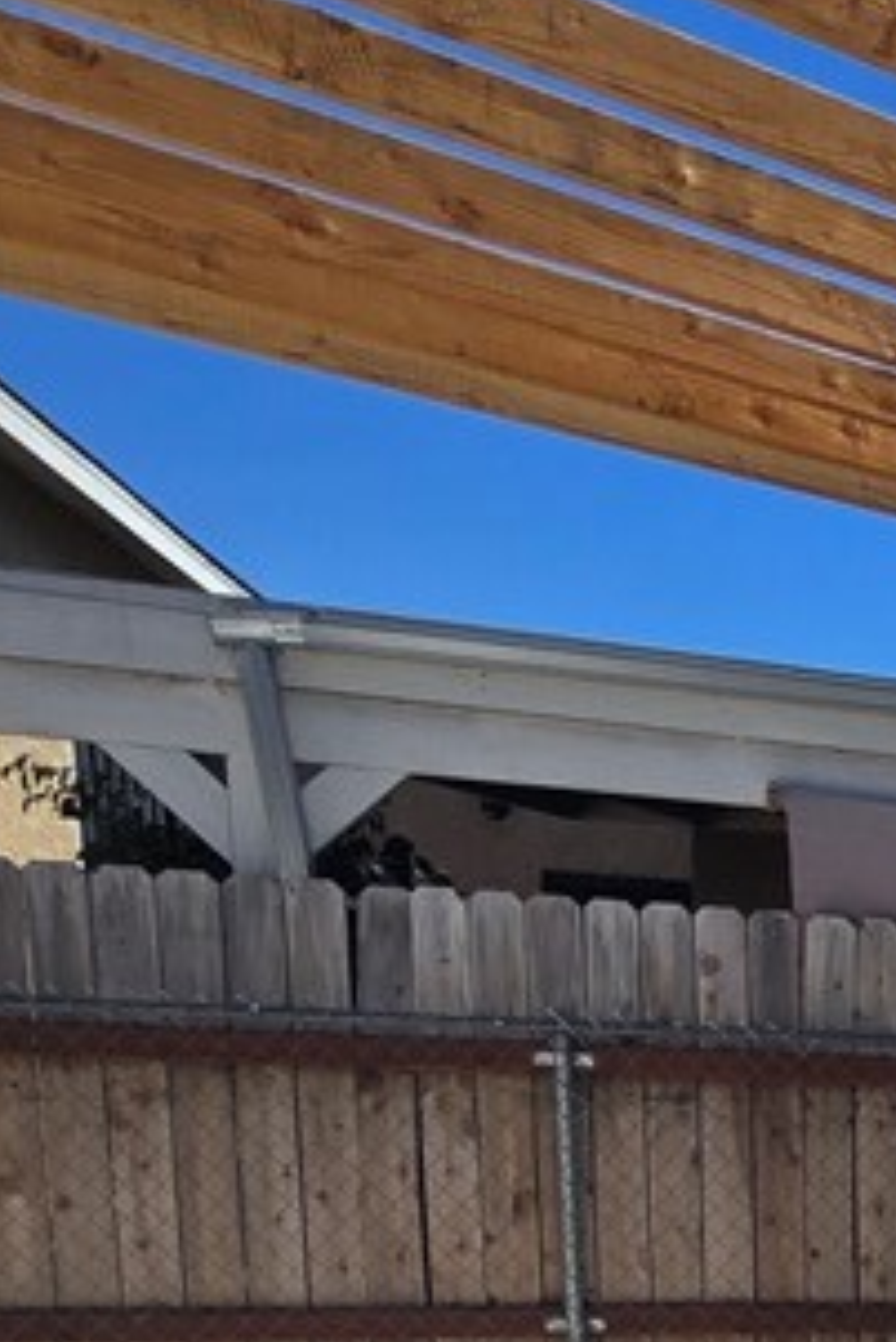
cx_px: 1520
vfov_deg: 37.6
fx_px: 1715
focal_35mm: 46
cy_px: 1373
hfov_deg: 21.6
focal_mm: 2.2
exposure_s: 1/3309
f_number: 2.2
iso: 50
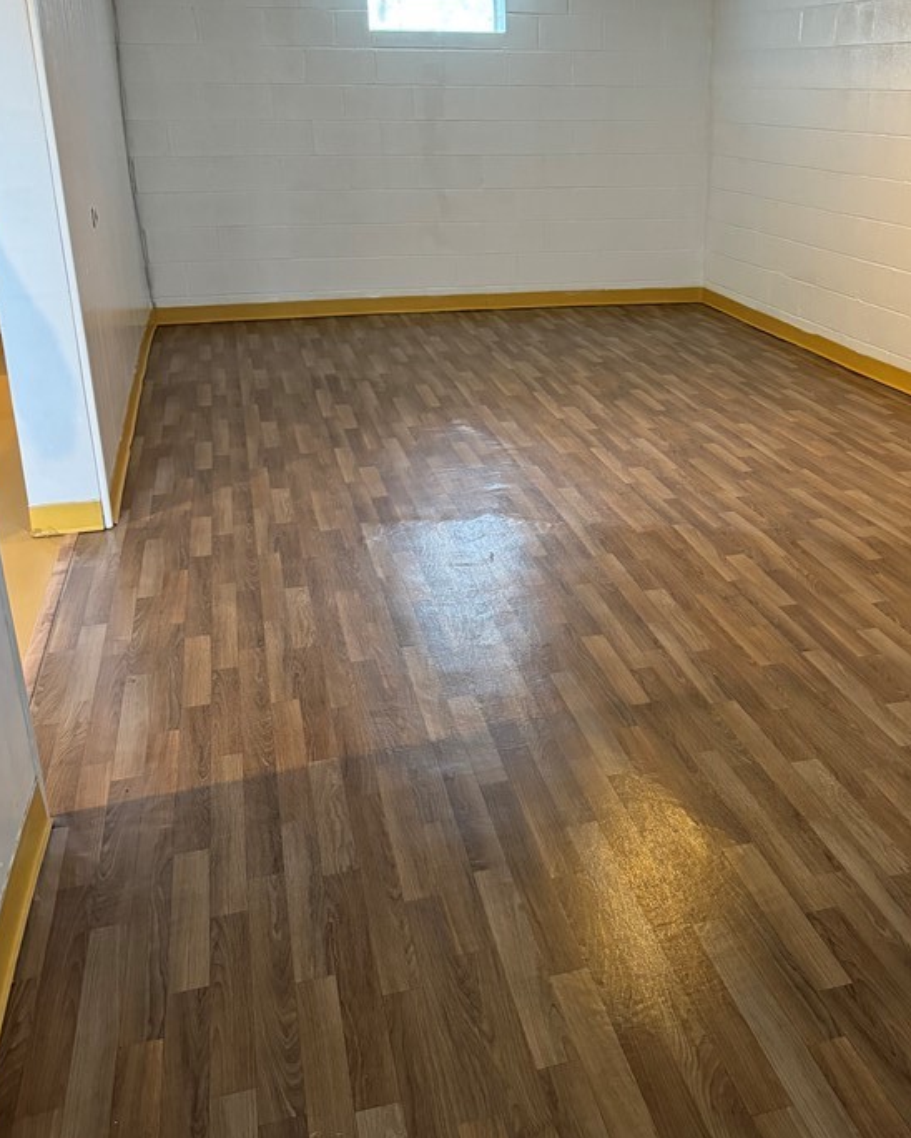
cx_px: 618
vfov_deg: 51.5
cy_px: 515
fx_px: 1180
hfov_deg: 41.6
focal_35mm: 35
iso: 640
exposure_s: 1/40
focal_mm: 6.76
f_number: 1.78
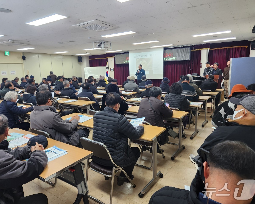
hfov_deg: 70.3
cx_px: 125
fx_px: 181
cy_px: 102
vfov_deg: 58.8
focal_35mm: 24
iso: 160
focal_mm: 5.4
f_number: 1.8
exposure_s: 1/120
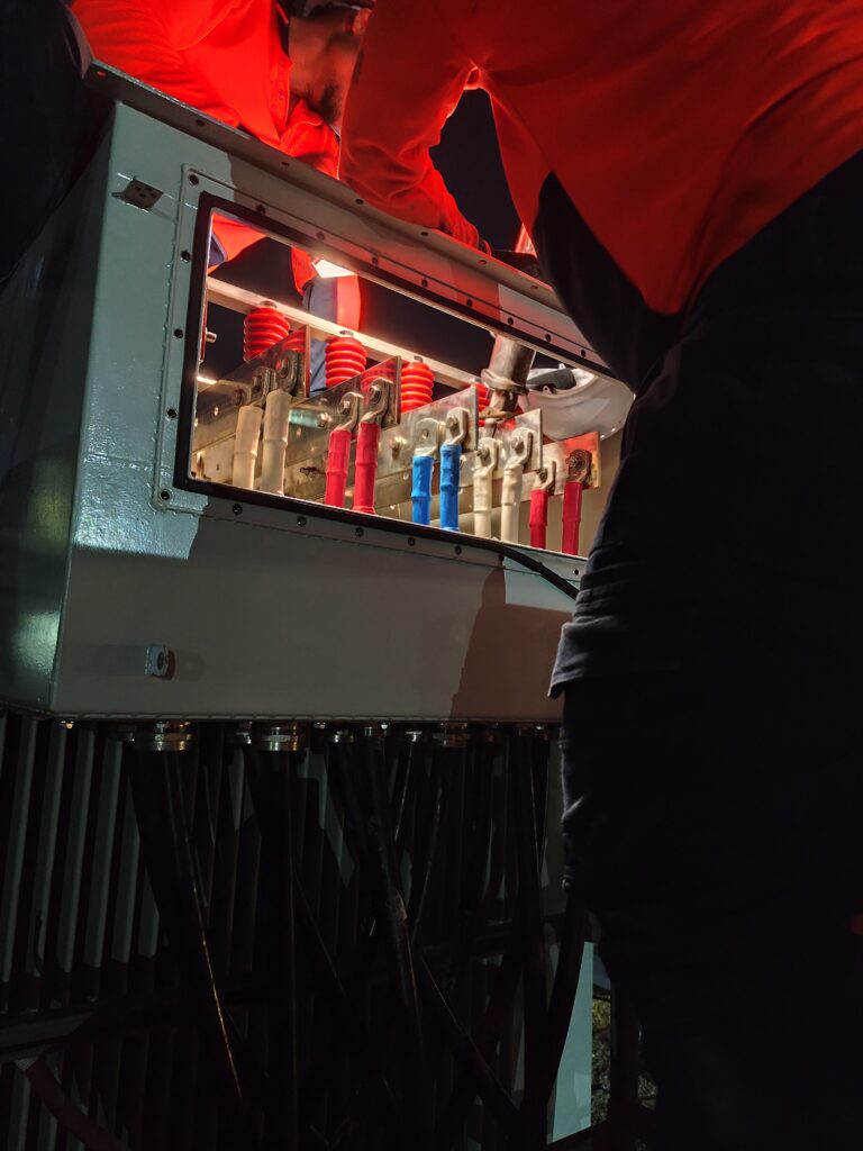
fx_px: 765
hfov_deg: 58.9
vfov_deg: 73.9
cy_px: 576
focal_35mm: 23
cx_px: 432
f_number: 1.65
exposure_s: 1/10
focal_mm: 6.19
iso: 4000
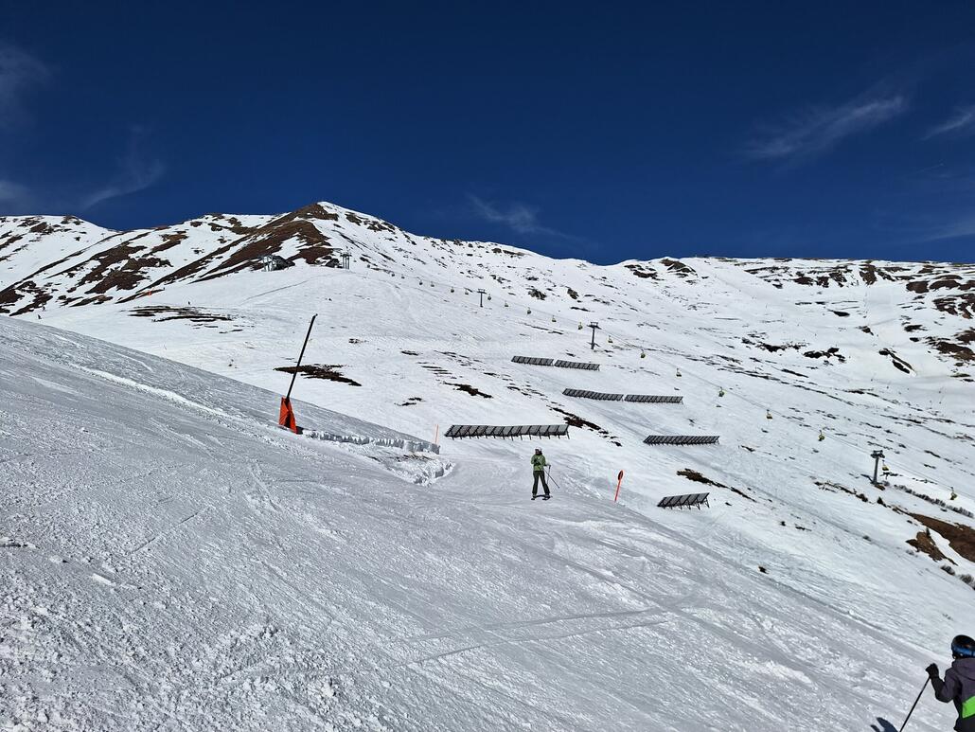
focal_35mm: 23
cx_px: 488
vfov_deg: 58.9
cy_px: 366
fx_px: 648
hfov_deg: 73.9
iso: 40
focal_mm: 5.54
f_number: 1.8
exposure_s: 1/8772
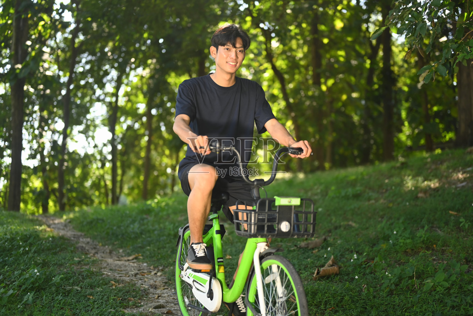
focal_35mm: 50
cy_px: 158
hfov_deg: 39.6
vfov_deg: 27.0
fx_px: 657
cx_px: 236
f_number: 1.8
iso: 500
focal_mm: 50
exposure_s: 1/1600
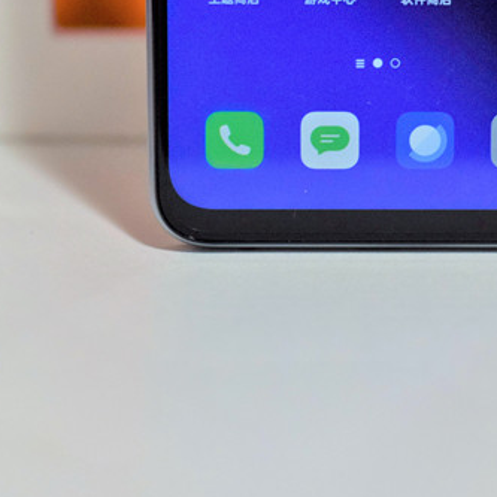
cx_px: 393
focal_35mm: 134
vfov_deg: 13.0
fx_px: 2177
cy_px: 160
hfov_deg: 13.0
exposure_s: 1/60
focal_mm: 50
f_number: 2.8
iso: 800
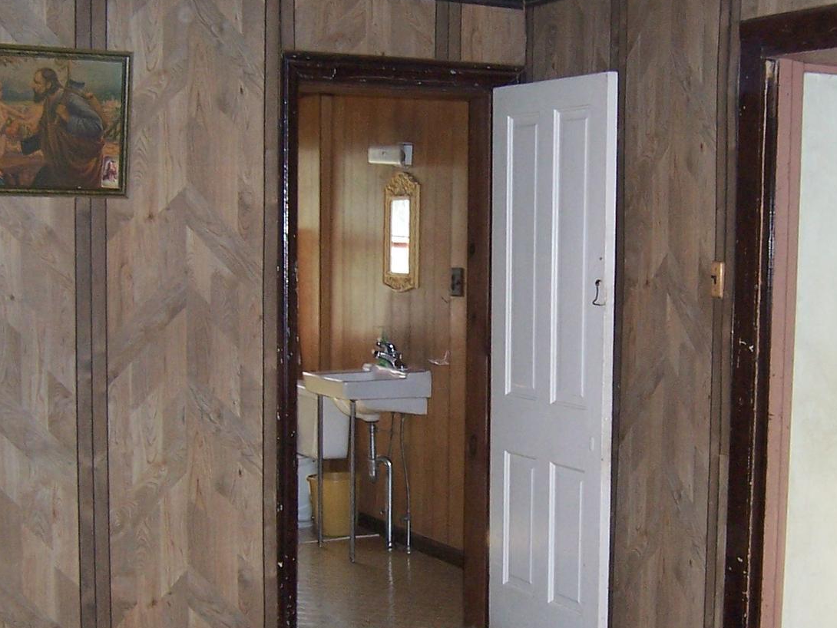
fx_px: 1499
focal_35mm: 62
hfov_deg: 31.1
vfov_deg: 23.6
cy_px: 412
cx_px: 514
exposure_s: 1/60
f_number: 2.8
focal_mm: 5.5
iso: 140
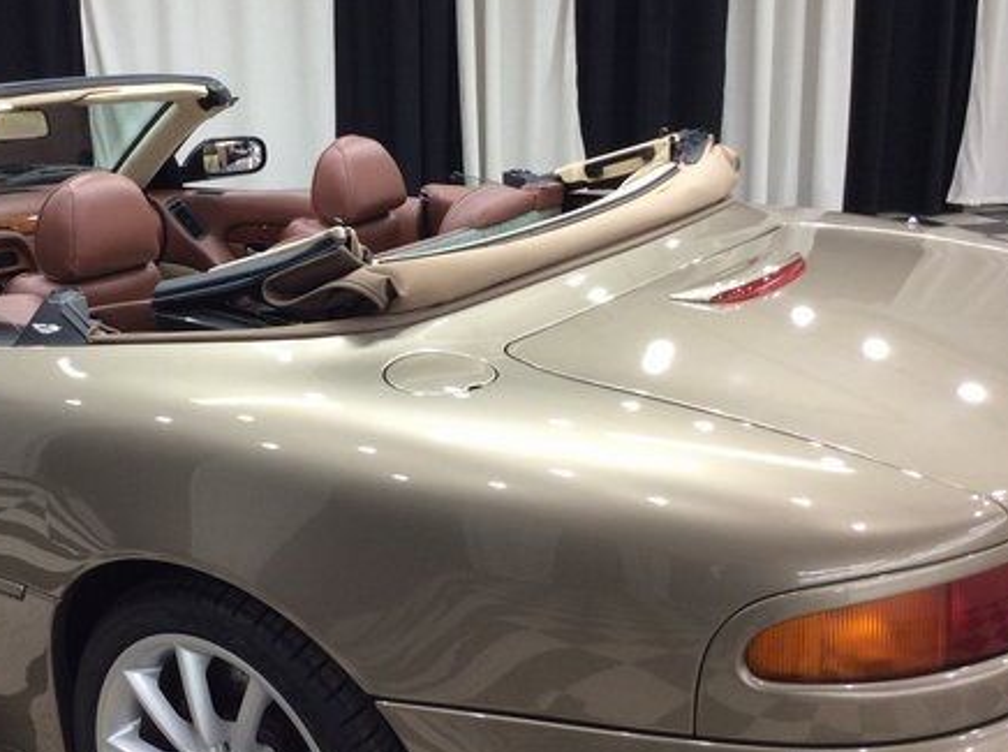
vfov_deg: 30.8
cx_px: 303
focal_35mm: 47
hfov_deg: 39.8
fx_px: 1366
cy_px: 359
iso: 50
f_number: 2.4
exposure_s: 1/24
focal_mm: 3.3
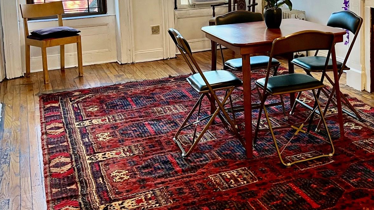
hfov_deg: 41.4
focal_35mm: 49
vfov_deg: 23.5
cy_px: 5
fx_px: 486
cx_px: 259
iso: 160
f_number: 1.6
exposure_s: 1/60
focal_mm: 5.1
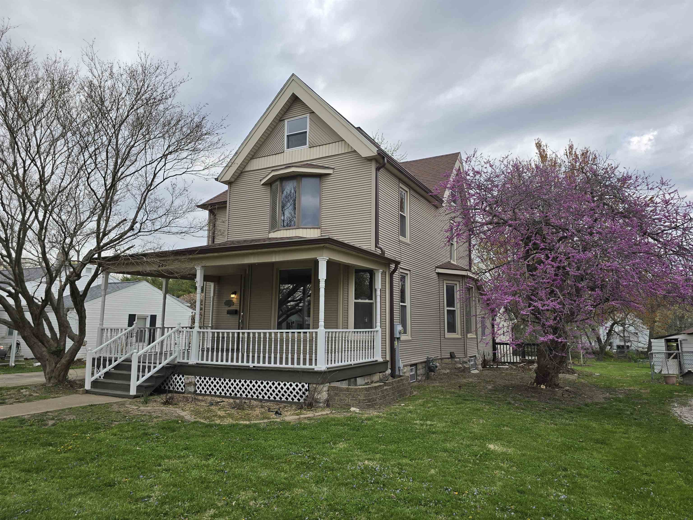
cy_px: 260
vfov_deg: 58.9
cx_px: 346
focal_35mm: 23
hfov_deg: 73.9
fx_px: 460
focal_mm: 6.3
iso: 12
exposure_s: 1/180
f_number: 1.7
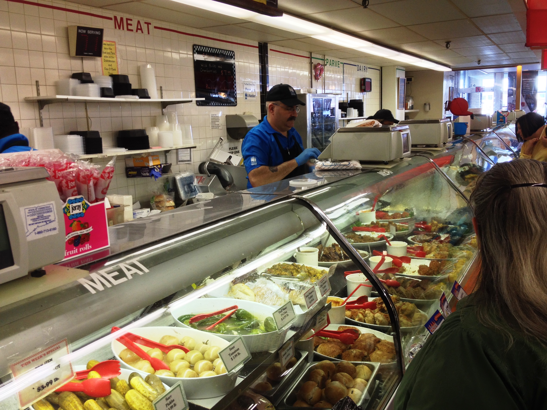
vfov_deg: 40.7
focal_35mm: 35
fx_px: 553
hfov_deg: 52.6
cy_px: 205
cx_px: 274
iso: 64
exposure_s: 1/60
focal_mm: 4.28
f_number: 2.4
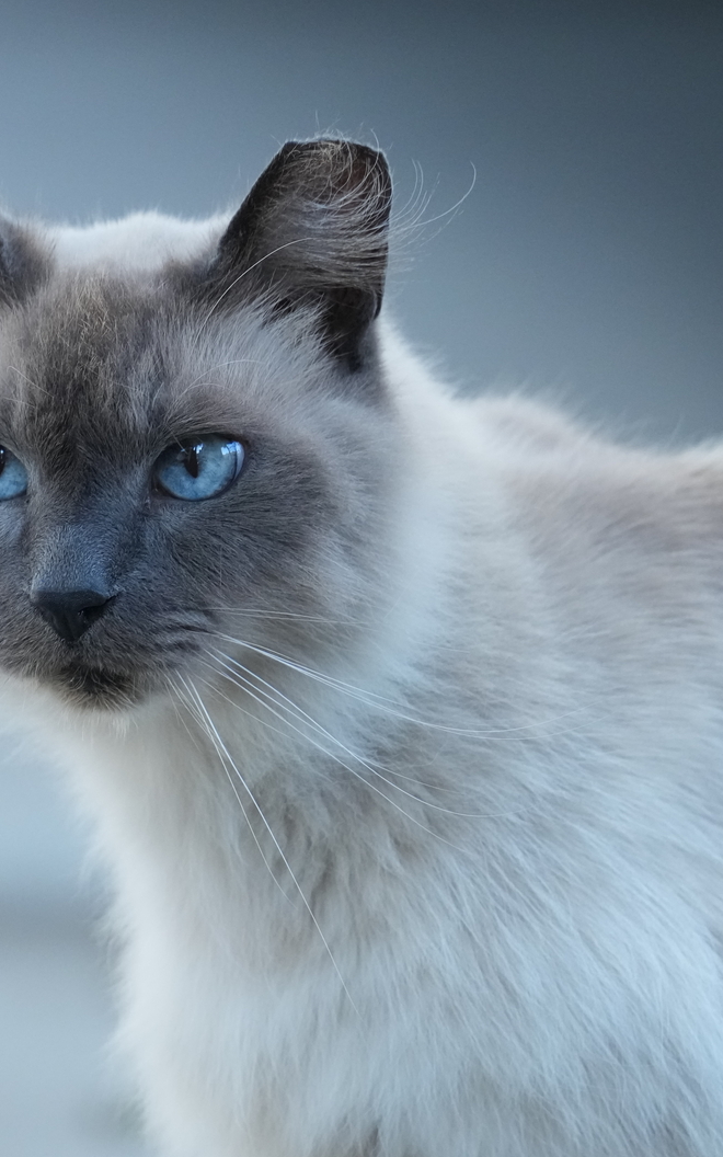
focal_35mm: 1251
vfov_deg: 1.7
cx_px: 208
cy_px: 398
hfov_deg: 1.1
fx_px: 39440
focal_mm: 600
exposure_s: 1/400
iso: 3200
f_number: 5.6
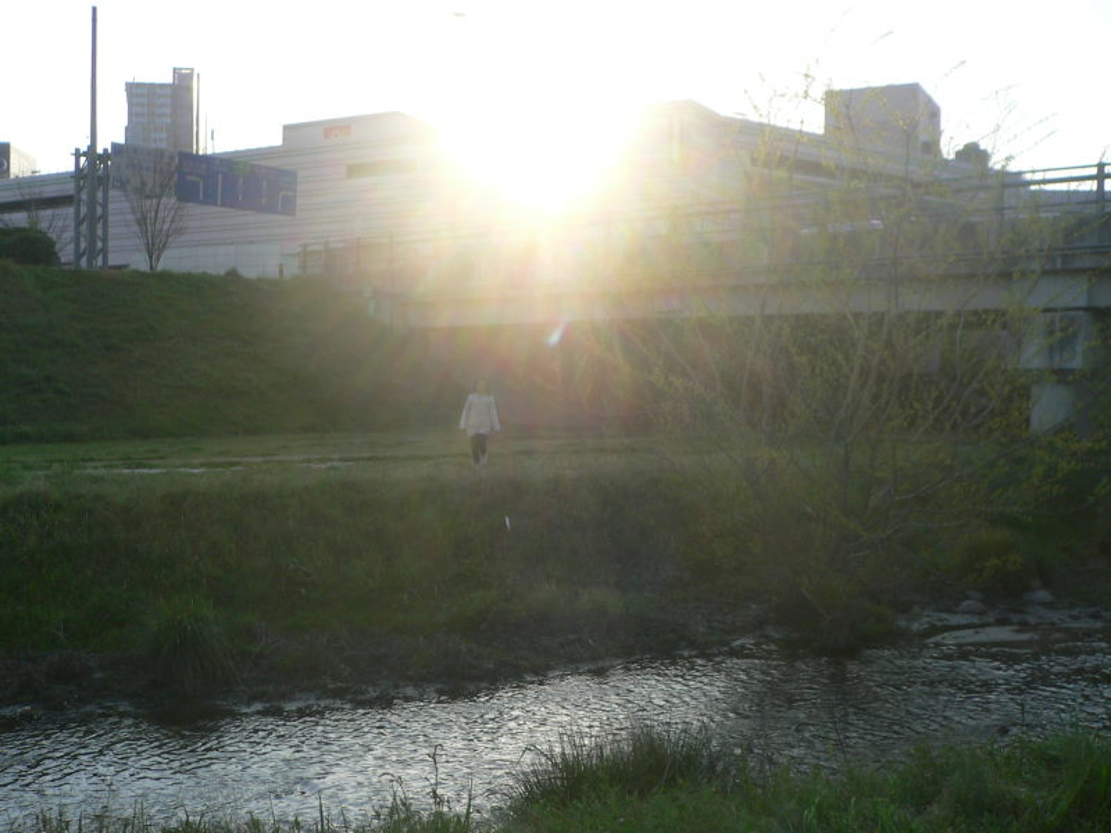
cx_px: 556
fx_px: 1123
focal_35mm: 35
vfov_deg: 40.7
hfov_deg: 52.6
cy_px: 416
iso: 64
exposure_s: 1/160
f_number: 5.6
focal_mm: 5.8
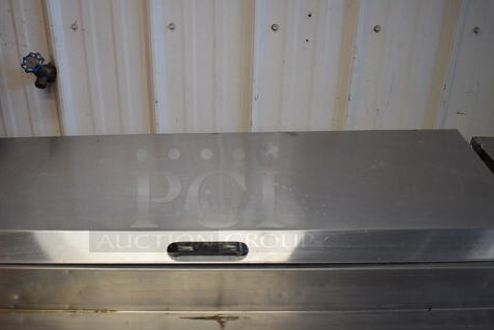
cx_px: 207
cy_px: 197
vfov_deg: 37.8
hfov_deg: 54.1
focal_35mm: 35
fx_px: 481
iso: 720
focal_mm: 18
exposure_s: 1/250
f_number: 3.5
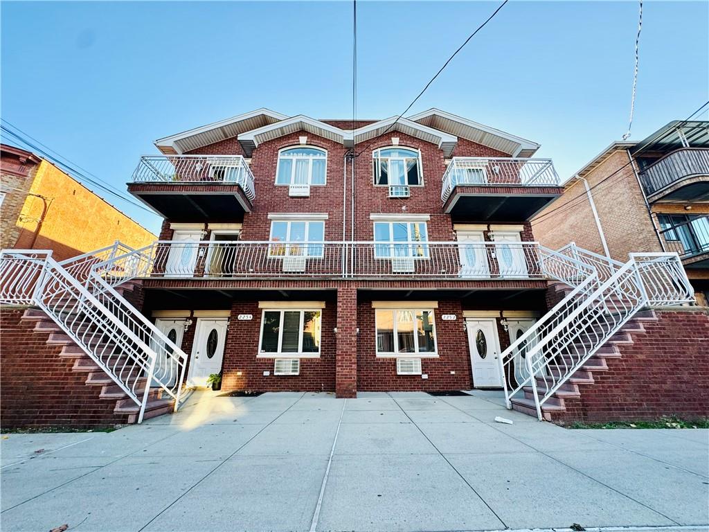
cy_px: 266
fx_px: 287
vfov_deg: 85.7
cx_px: 354
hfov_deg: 102.1
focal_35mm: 14
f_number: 2.2
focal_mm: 2.22
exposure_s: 1/132
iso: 40
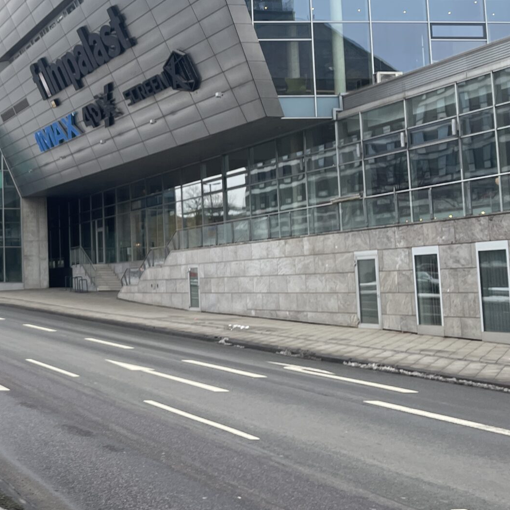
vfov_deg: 30.4
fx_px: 933
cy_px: 194
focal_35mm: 56
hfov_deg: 26.9
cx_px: -111
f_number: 1.6
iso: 32
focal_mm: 4.2
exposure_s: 1/471
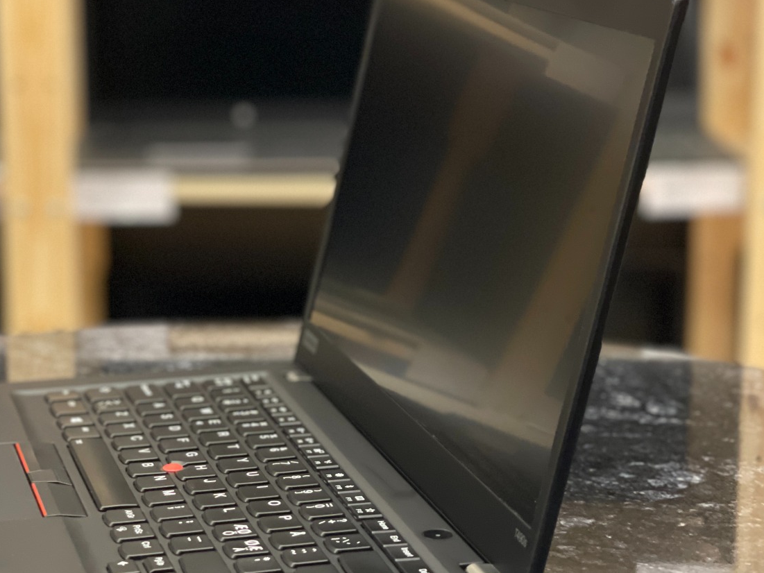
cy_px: 309
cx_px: 274
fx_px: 2053
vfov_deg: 15.9
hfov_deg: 21.0
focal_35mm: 93
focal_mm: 7.5
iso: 320
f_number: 2.2
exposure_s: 1/40
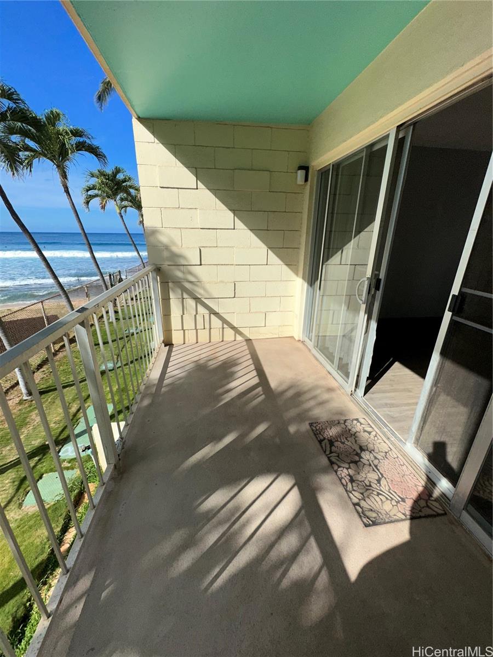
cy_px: 328
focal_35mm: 14
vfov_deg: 102.1
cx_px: 246
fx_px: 266
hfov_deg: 85.7
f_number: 2.2
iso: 50
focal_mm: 2.22
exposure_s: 1/3205
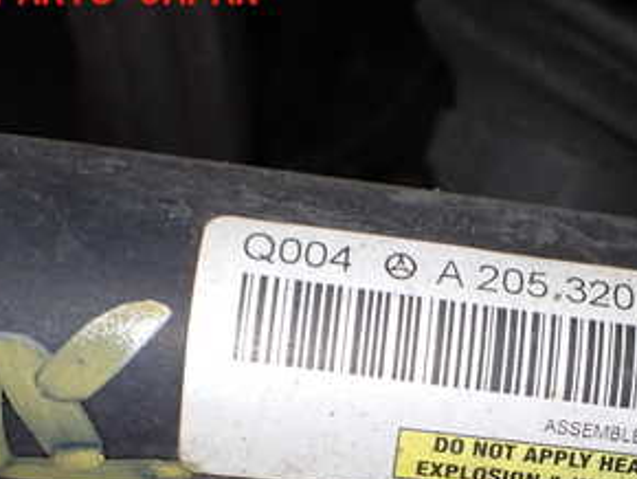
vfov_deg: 22.9
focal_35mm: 62
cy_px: 457
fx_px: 1142
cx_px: 518
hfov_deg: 30.3
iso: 500
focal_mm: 5.4
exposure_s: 1/125
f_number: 2.3
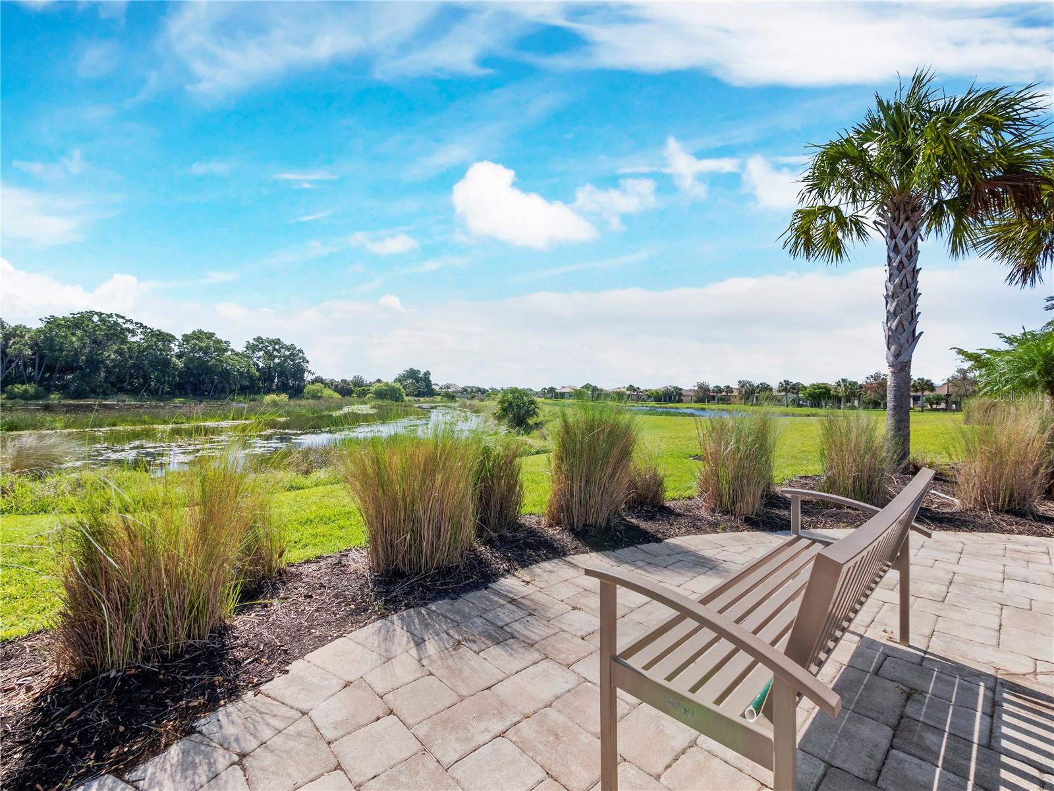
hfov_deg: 102.1
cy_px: 396
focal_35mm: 14
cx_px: 527
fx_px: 426
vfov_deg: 85.7
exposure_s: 1/200
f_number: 11
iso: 400
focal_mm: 7
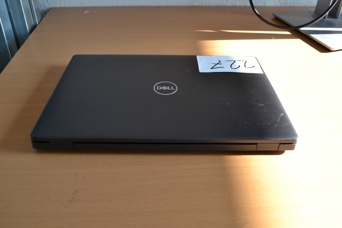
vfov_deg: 43.6
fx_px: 285
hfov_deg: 61.9
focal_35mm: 30
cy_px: 114
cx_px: 171
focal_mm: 20
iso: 400
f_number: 5.6
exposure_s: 1/125
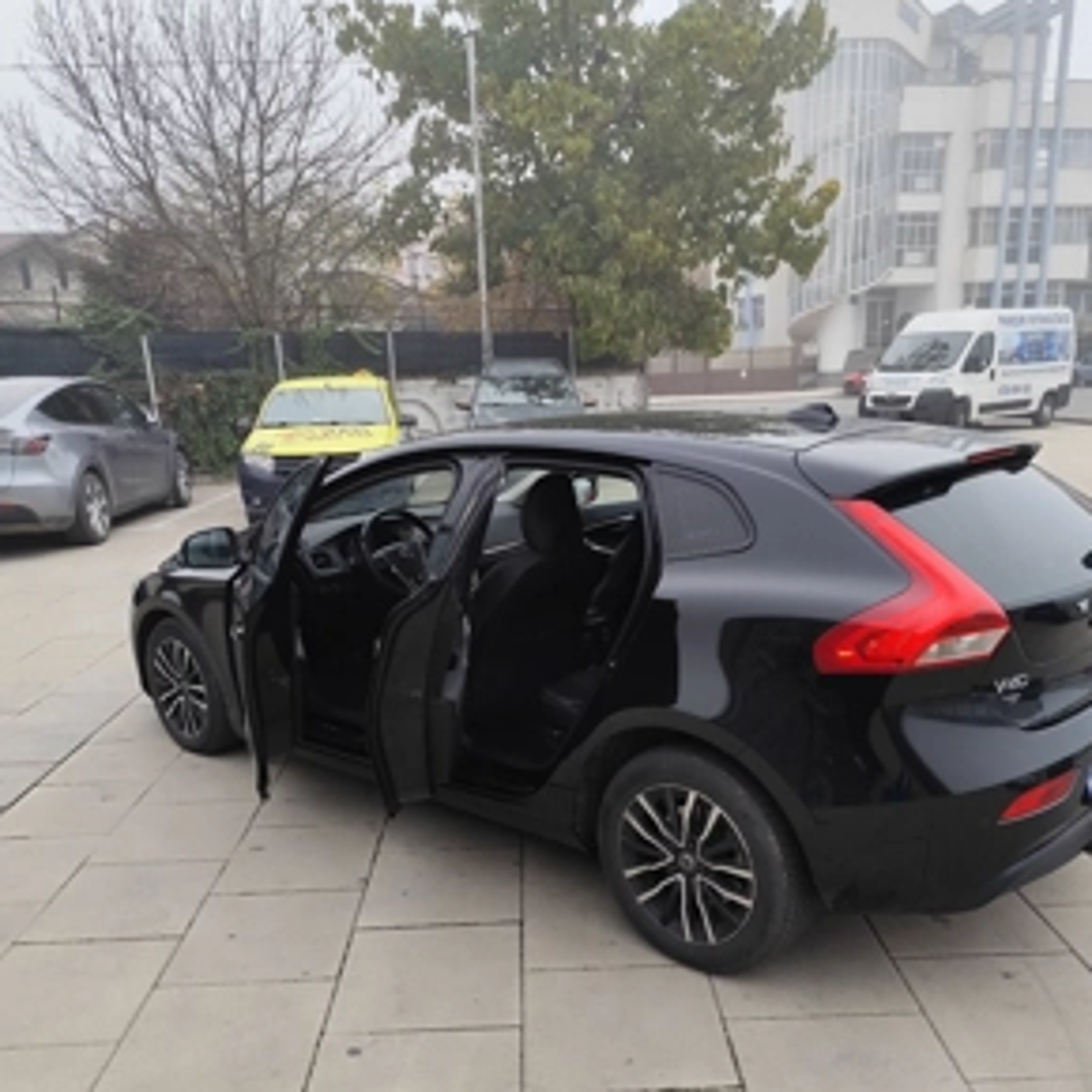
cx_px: 550
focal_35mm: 28
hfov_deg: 57.3
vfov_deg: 56.5
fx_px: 999
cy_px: 689
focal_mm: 6.19
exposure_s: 1/436
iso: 50
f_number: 1.65
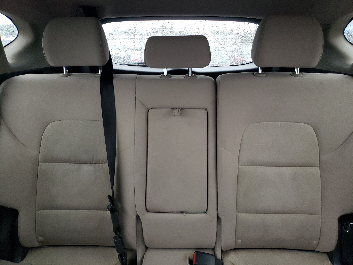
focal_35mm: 26
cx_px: 176
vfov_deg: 53.1
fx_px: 265
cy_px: 132
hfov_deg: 67.3
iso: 316
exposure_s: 1/40
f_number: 1.5
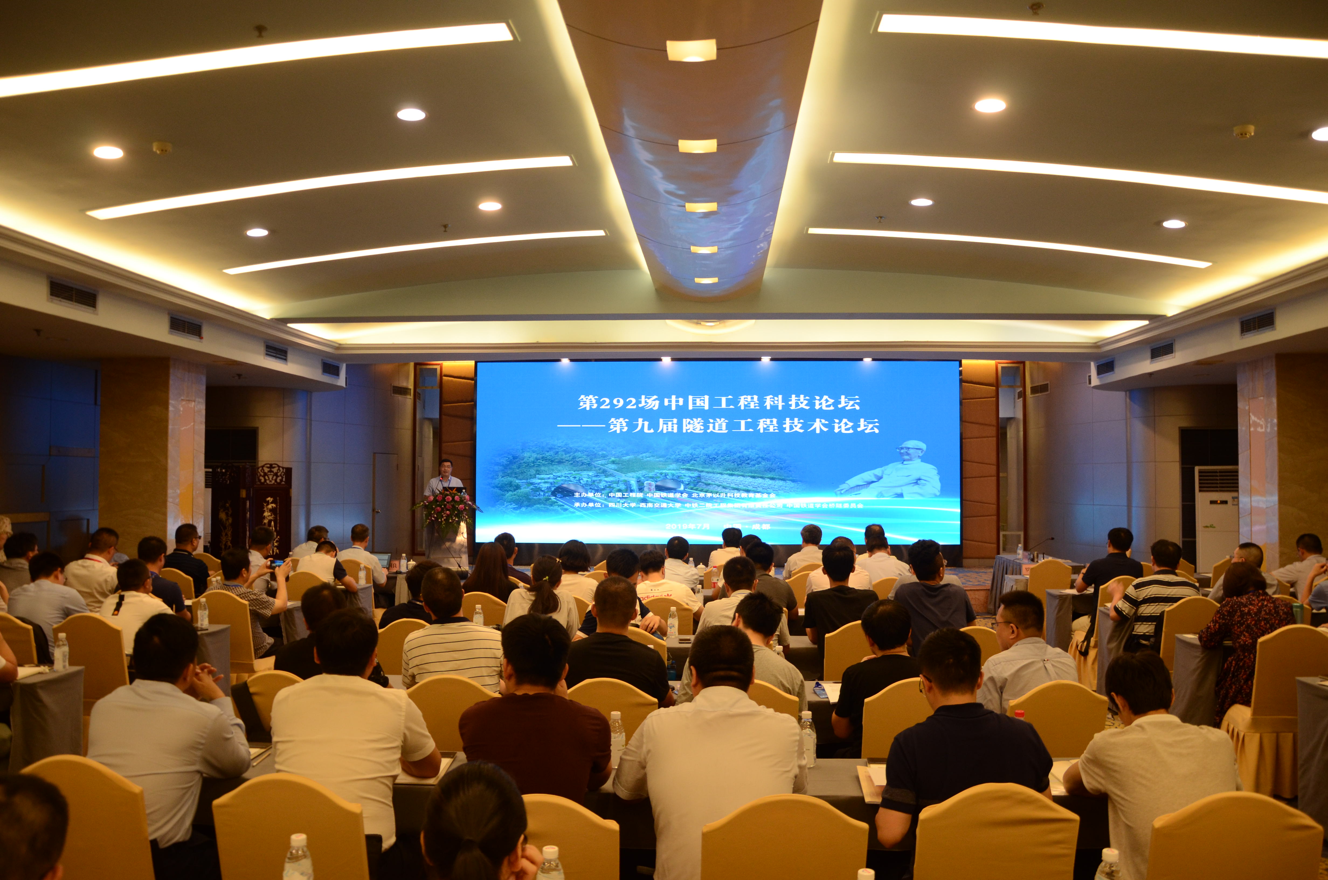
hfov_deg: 67.5
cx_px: 664
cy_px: 440
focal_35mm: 27
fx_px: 994
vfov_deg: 47.7
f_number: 3.5
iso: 640
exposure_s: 1/50
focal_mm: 18
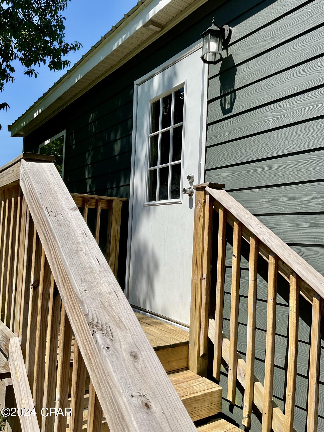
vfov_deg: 61.7
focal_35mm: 29
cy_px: 216
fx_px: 362
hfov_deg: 48.2
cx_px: 162
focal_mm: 3
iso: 16
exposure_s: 1/2538
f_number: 1.8
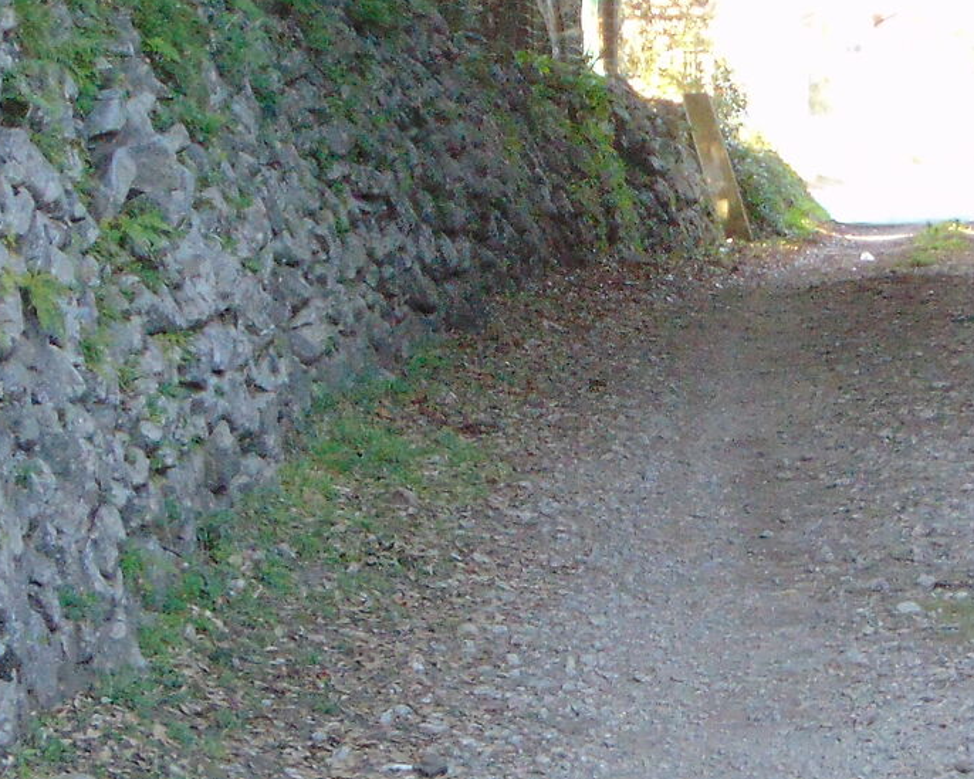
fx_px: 5910
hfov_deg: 9.4
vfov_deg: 7.5
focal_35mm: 205
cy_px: 704
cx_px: 618
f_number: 3.6
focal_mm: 10.8
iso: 250
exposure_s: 1/50
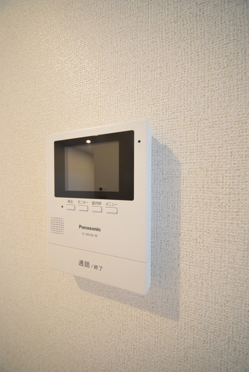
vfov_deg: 112.6
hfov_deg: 90.1
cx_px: 124
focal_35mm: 12
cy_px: 186
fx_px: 124
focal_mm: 8
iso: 3200
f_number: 4.5
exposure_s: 1/80
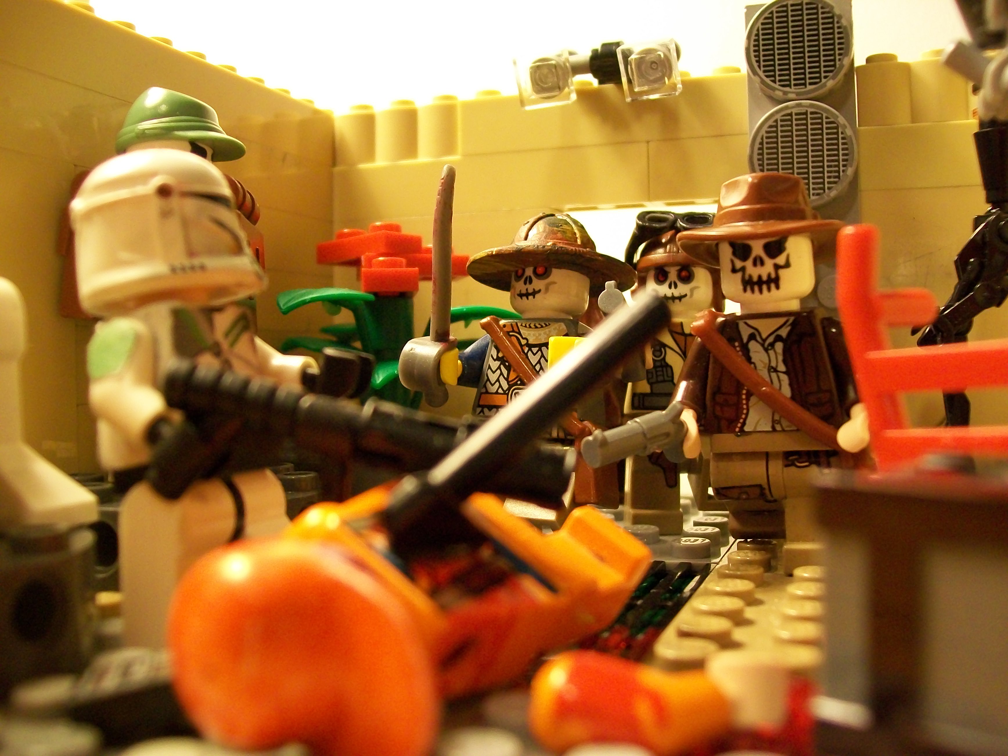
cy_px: 378
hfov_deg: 51.4
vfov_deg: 39.7
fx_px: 1048
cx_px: 504
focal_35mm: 36
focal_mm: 6
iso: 160
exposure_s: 1/13
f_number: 2.7
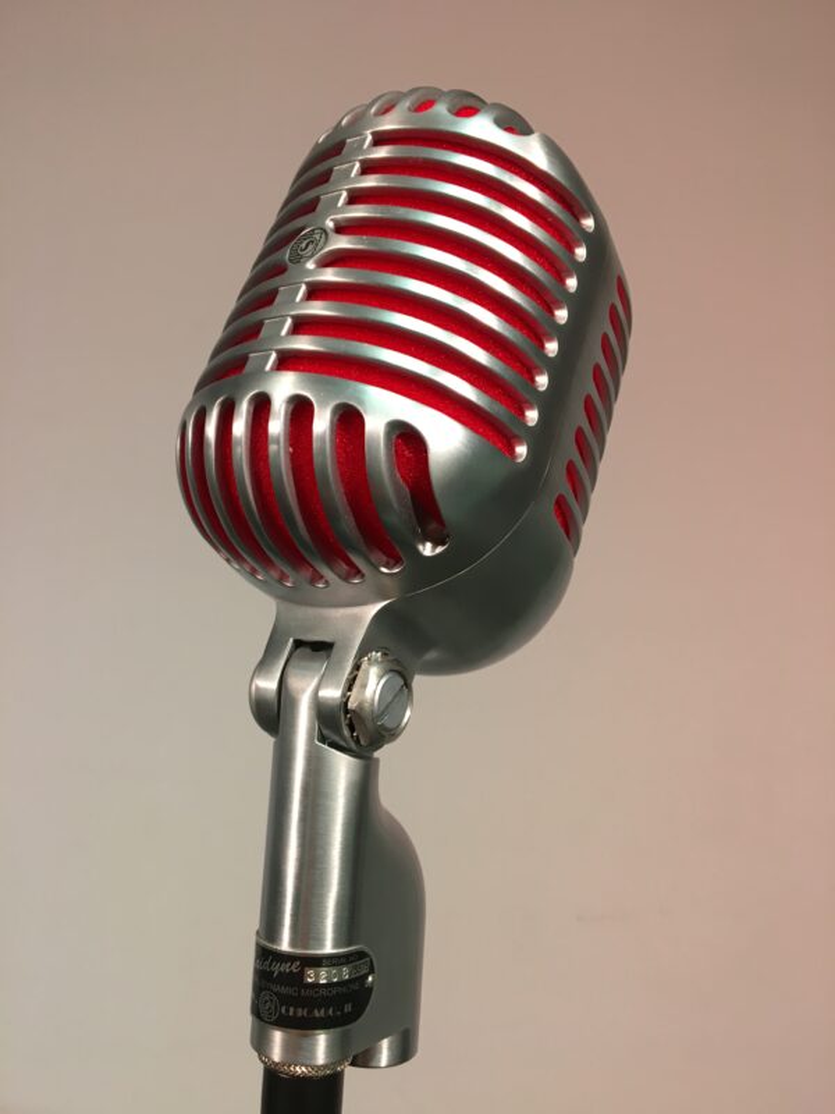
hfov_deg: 48.2
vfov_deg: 61.7
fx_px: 933
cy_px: 557
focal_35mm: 29
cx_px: 418
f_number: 2.2
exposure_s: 1/33
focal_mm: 4.15
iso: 100
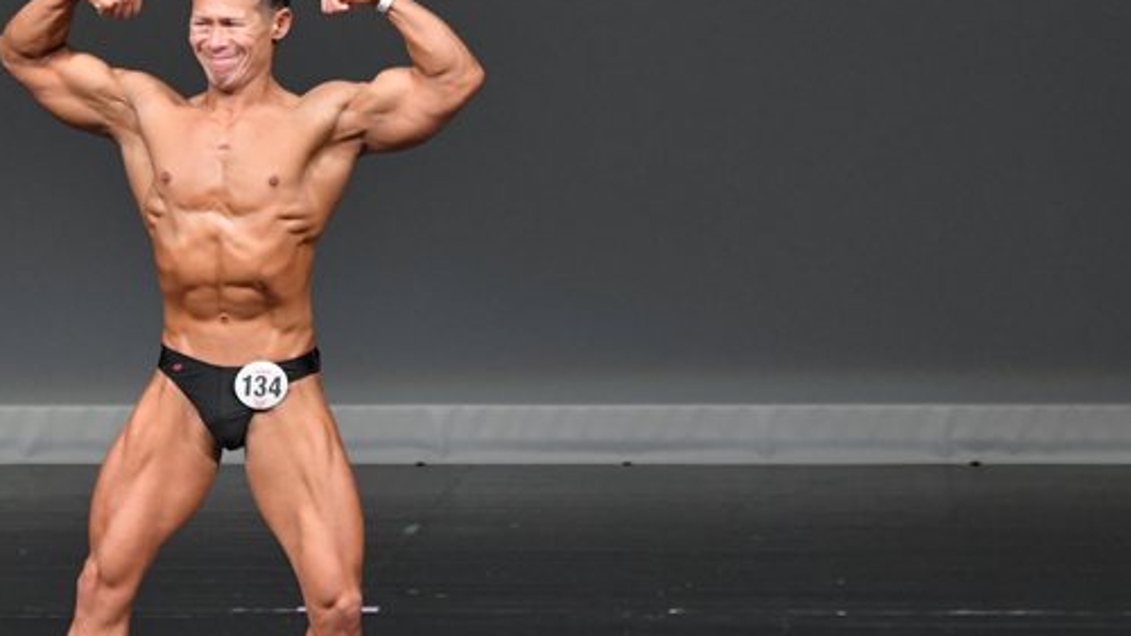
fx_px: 15321
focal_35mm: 511
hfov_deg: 4.2
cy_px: 405
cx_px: 277
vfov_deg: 2.4
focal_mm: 210
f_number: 5.6
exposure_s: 1/400
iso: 4000
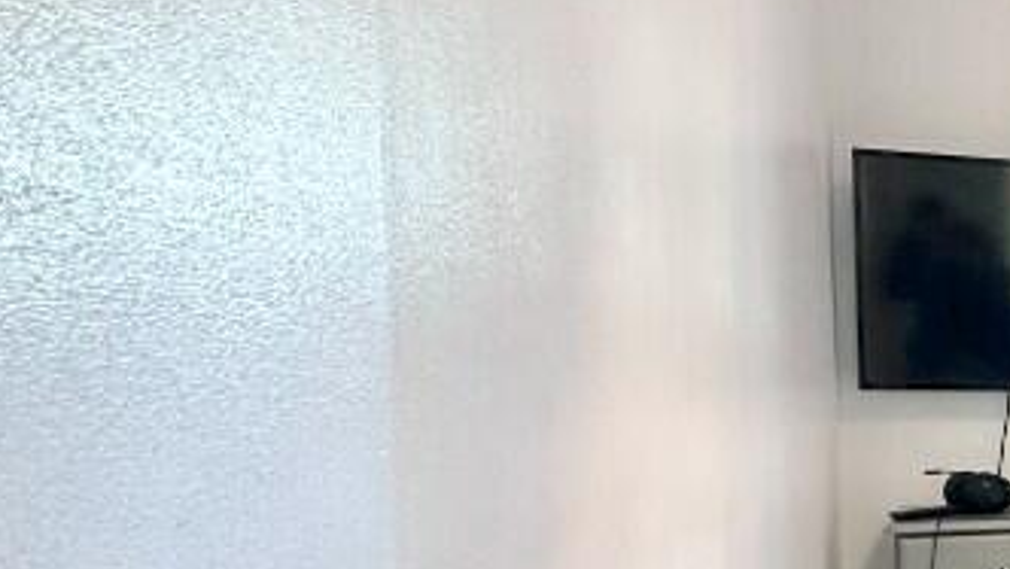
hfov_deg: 27.9
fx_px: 1259
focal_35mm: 47
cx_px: 1539
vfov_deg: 25.1
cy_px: 450
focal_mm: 2.22
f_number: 2.2
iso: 250
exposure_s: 1/100
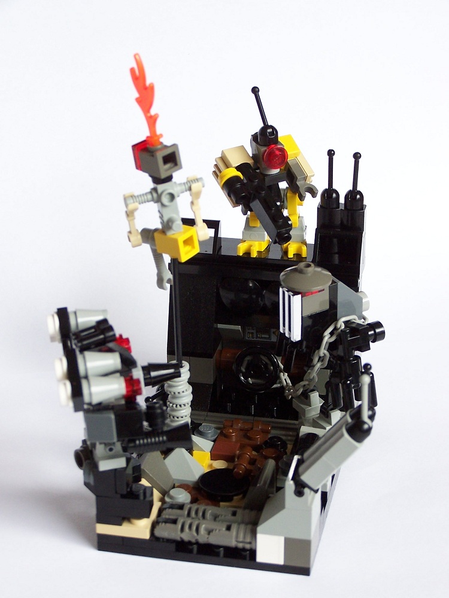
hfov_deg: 15.7
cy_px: 299
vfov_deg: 20.9
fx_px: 1626
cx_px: 224
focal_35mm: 94
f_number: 3.2
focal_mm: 15.6
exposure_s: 1/45
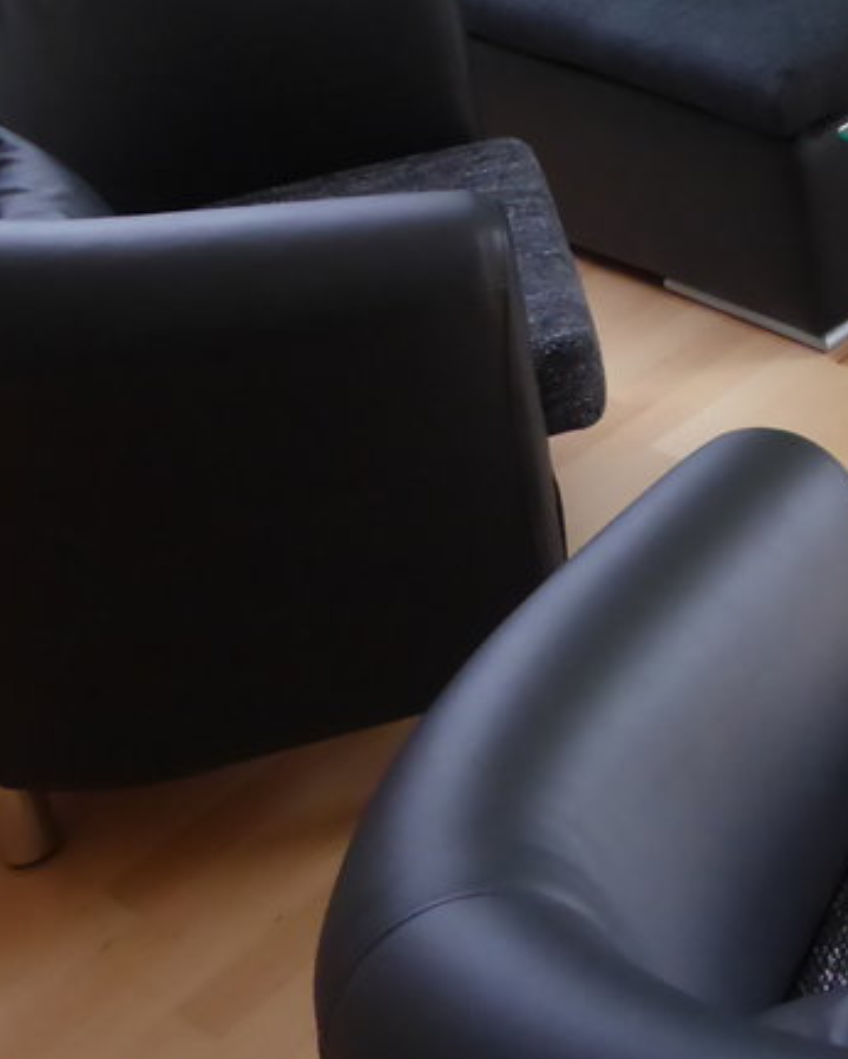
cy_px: 0
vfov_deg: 26.4
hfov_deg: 19.4
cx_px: 1293
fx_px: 2133
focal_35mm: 68
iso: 320
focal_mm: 4.3
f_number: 3.3
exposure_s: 1/60
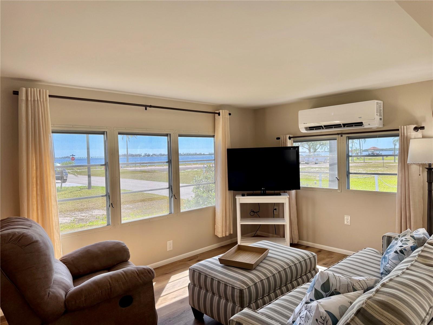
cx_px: 216
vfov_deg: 56.8
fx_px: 300
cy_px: 162
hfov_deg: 71.6
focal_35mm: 24
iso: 80
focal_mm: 6.76
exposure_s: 1/853
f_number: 1.78
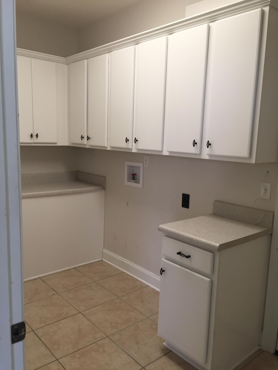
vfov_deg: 61.7
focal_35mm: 29
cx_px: 139
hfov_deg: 48.2
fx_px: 311
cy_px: 185
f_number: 2.2
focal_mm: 4.15
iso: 32
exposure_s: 1/30
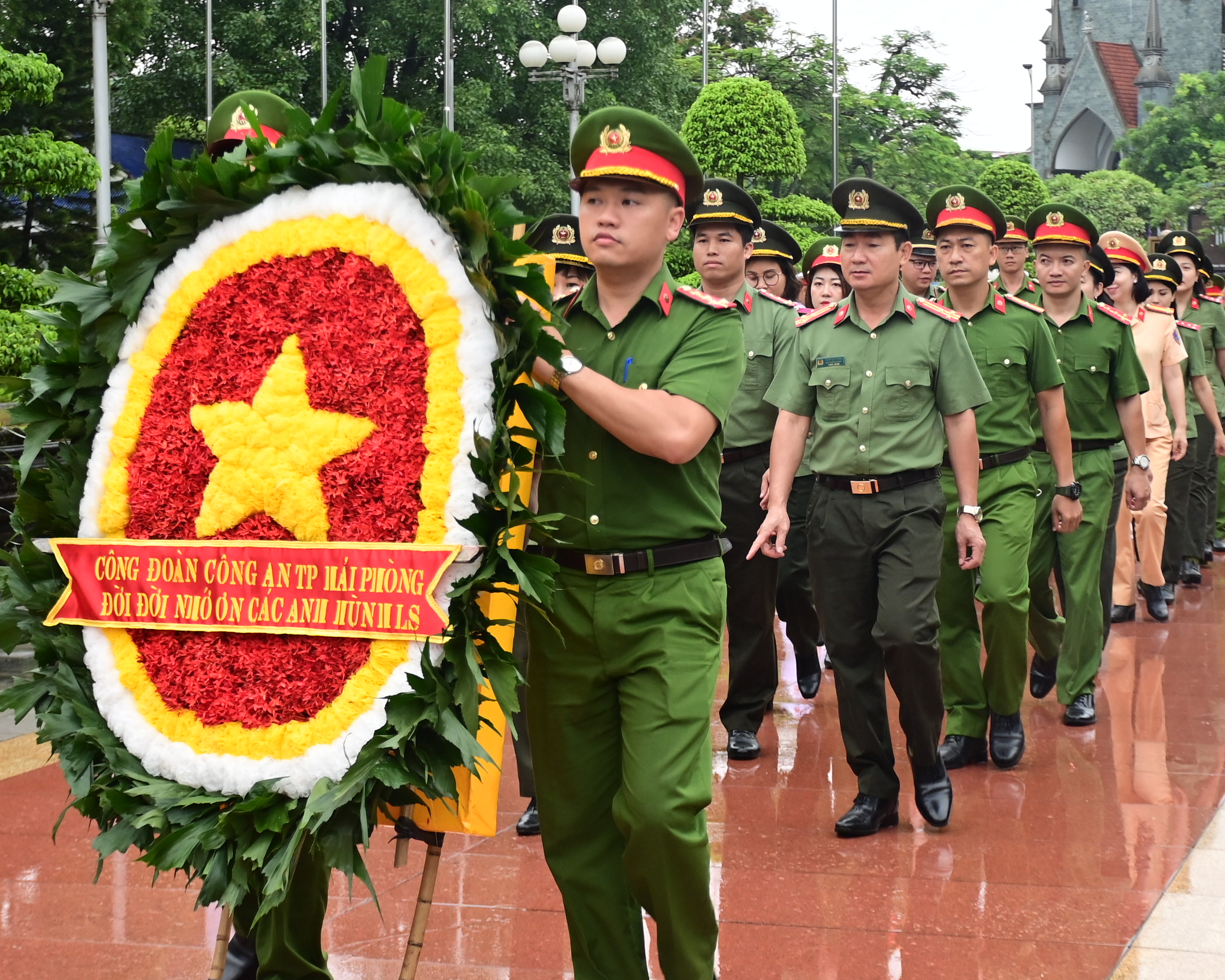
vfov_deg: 20.2
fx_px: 2755
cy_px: 450
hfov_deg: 25.1
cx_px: 589
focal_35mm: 76
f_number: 4.2
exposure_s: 1/200
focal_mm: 38
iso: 500
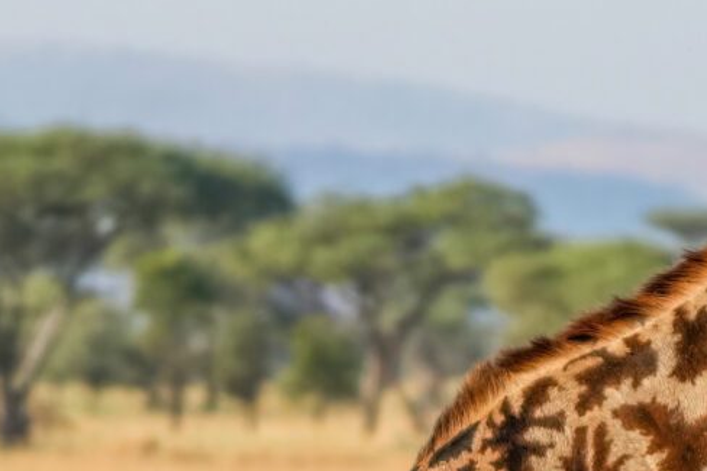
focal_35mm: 1049
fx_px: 20593
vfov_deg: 1.3
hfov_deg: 2.0
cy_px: 701
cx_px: 661
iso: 640
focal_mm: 200
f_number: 5.6
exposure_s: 1/2000
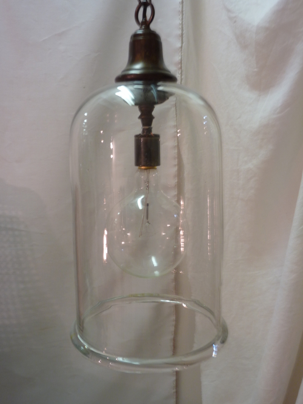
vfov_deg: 56.8
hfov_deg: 44.1
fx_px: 374
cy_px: 202
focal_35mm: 32
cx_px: 152
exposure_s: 1/8
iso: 80
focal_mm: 5.3
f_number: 3.5
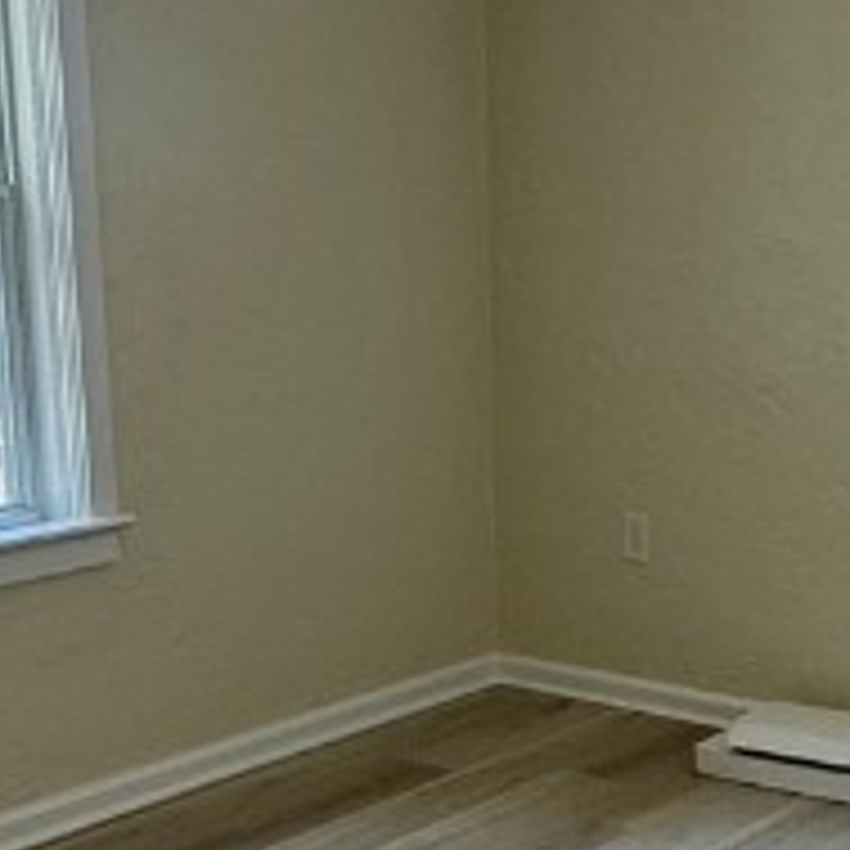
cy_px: 553
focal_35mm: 67
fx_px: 1861
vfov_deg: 25.6
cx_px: 684
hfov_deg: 25.3
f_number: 2.2
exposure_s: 1/120
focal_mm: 2.22
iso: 80
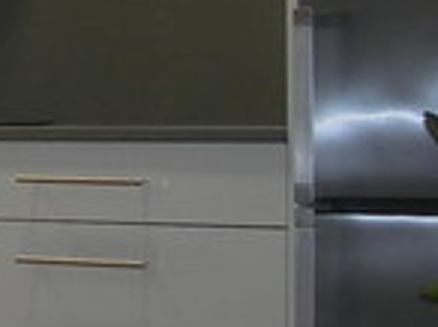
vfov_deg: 6.3
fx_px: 2969
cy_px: -62
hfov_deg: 7.8
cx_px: -636
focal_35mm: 235
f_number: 2.8
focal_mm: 7.8
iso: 50
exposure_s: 1/30
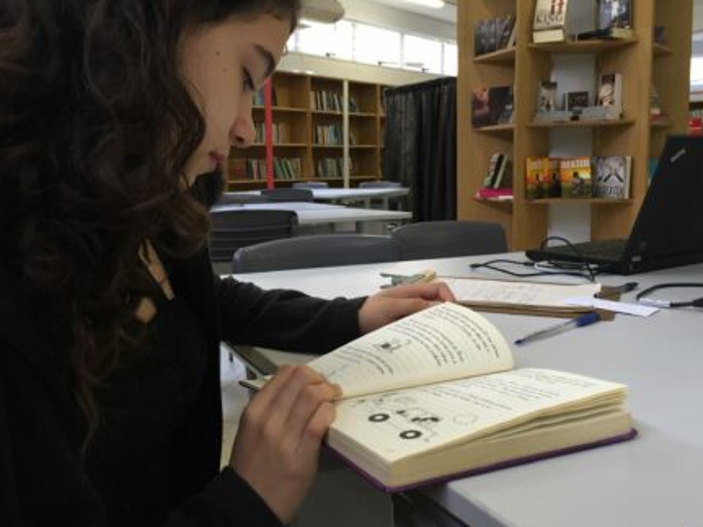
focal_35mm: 35
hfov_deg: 52.6
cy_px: 240
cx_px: 362
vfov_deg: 40.6
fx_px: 711
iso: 50
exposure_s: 1/30
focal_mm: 4.15
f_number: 2.2
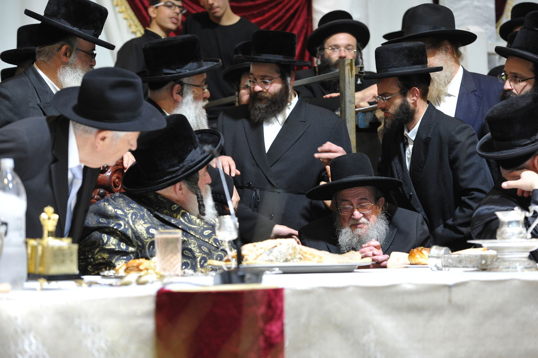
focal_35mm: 116
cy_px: 179
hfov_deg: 17.7
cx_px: 269
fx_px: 1732
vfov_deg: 11.8
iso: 1000
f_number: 3.5
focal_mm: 116
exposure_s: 1/100
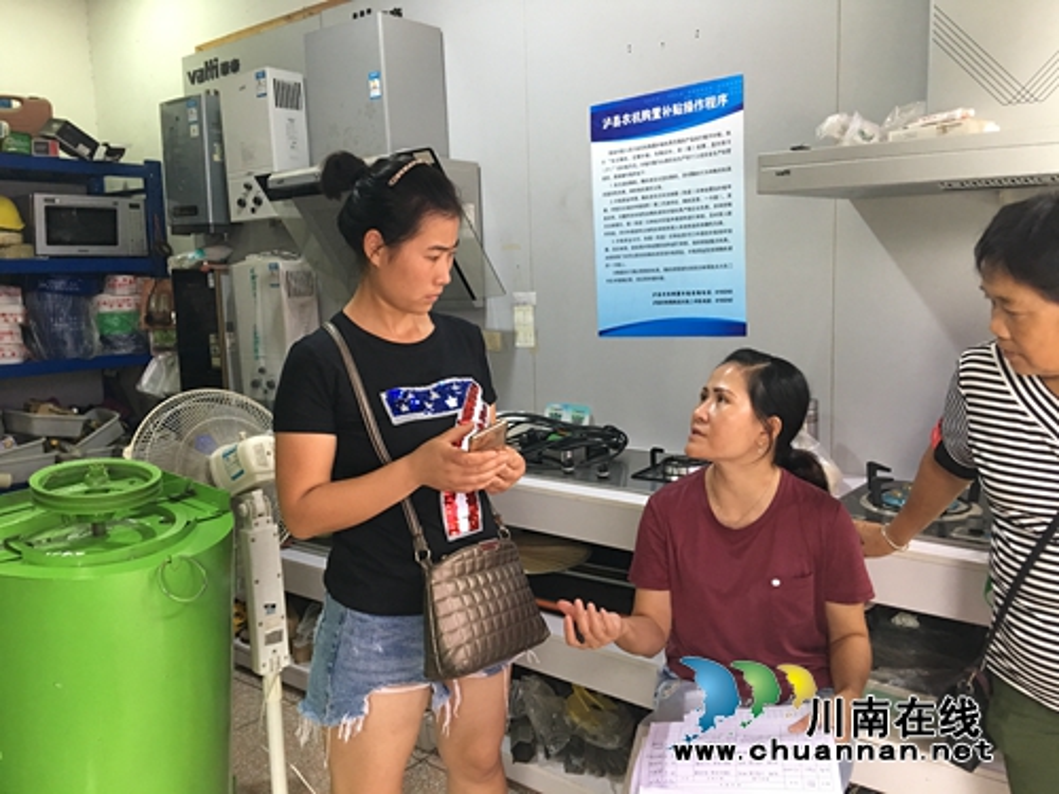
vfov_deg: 48.2
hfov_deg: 61.7
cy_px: 397
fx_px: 887
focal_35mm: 29
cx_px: 530
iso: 100
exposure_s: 1/10
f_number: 2.2
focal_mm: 4.15
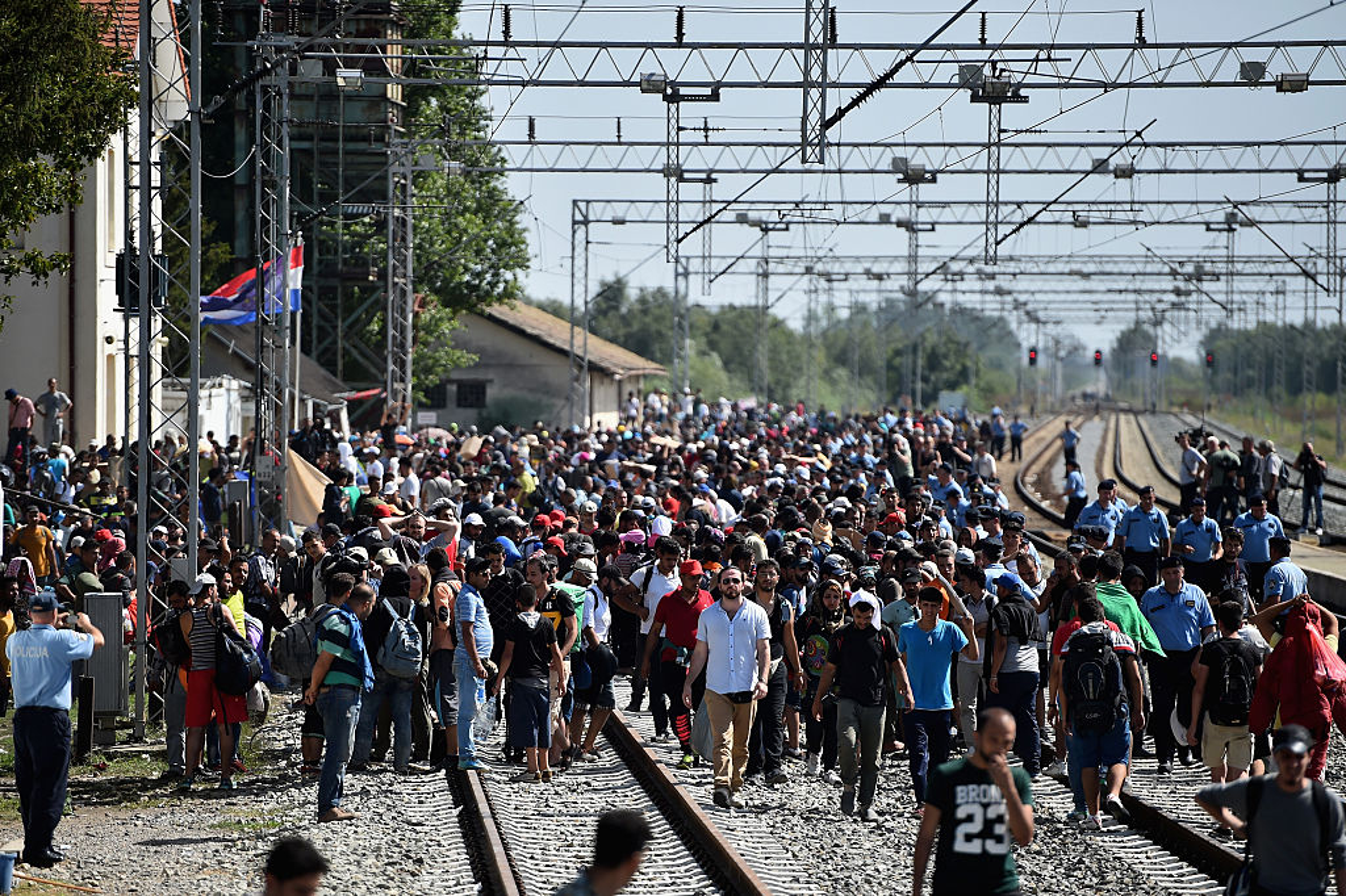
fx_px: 7475
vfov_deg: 6.9
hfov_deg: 10.3
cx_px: 673
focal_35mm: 200
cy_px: 448
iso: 250
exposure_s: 1/4000
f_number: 2.8
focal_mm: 200
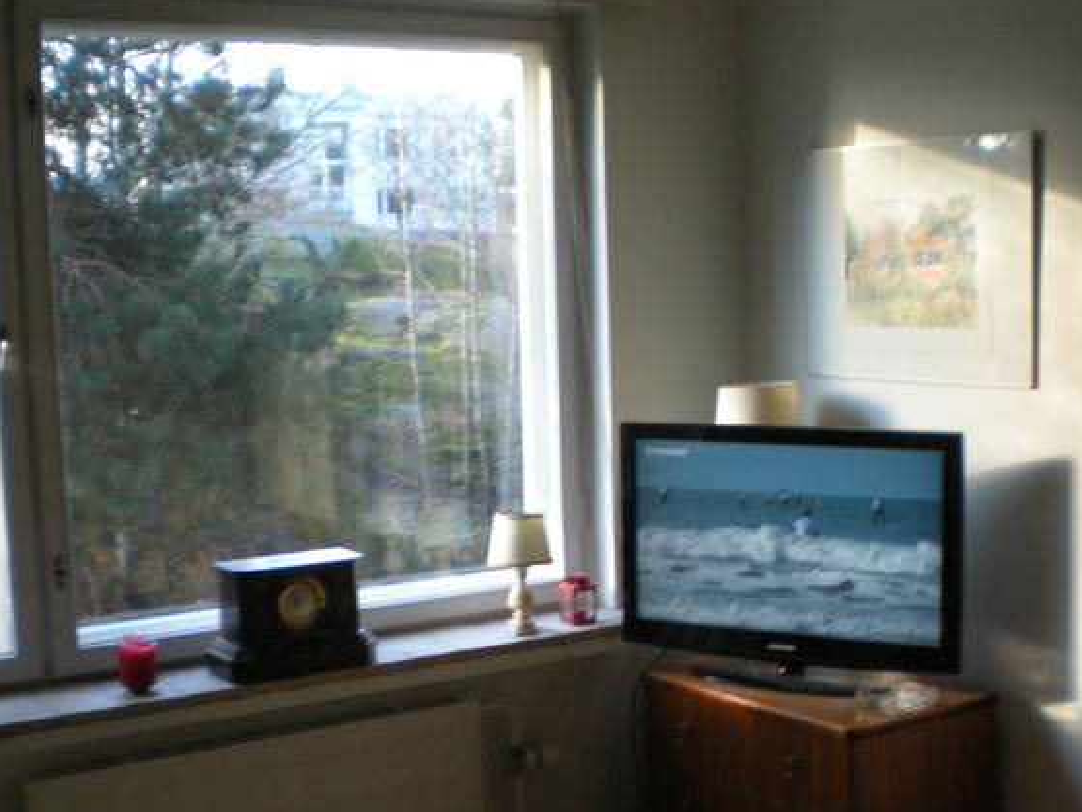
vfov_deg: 26.9
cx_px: 658
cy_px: 535
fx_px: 1688
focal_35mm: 54
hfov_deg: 35.4
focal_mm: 6.3
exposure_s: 1/68
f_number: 3.1
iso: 197
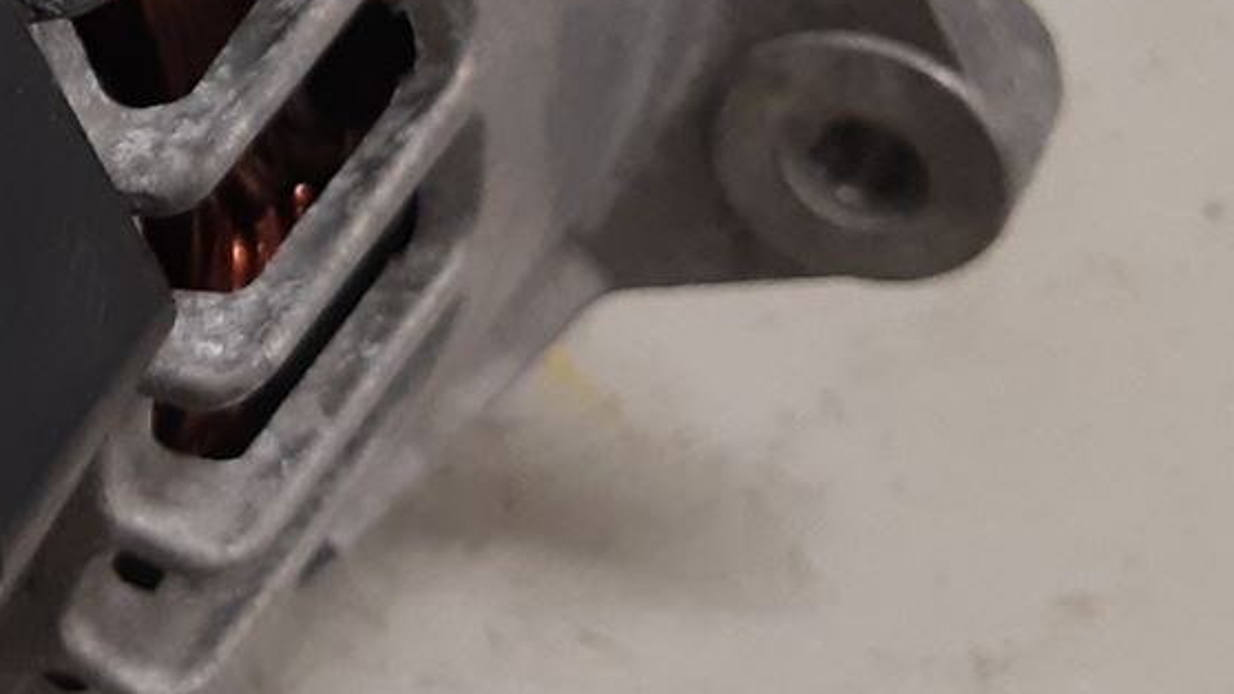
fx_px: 3403
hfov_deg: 18.6
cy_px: -102
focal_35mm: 104
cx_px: -517
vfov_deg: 11.5
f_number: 1.7
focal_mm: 3.93
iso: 125
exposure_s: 1/50
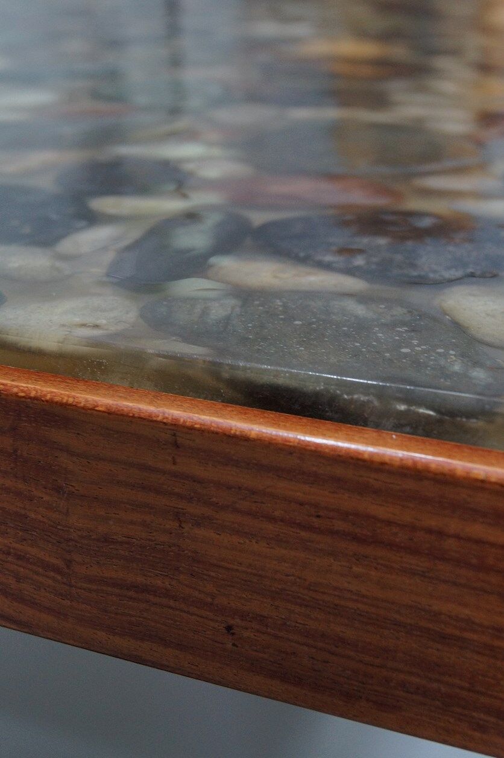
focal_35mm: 52
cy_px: 379
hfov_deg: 25.7
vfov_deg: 37.9
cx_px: 252
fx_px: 1104
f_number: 8
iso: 800
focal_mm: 35
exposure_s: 1/15
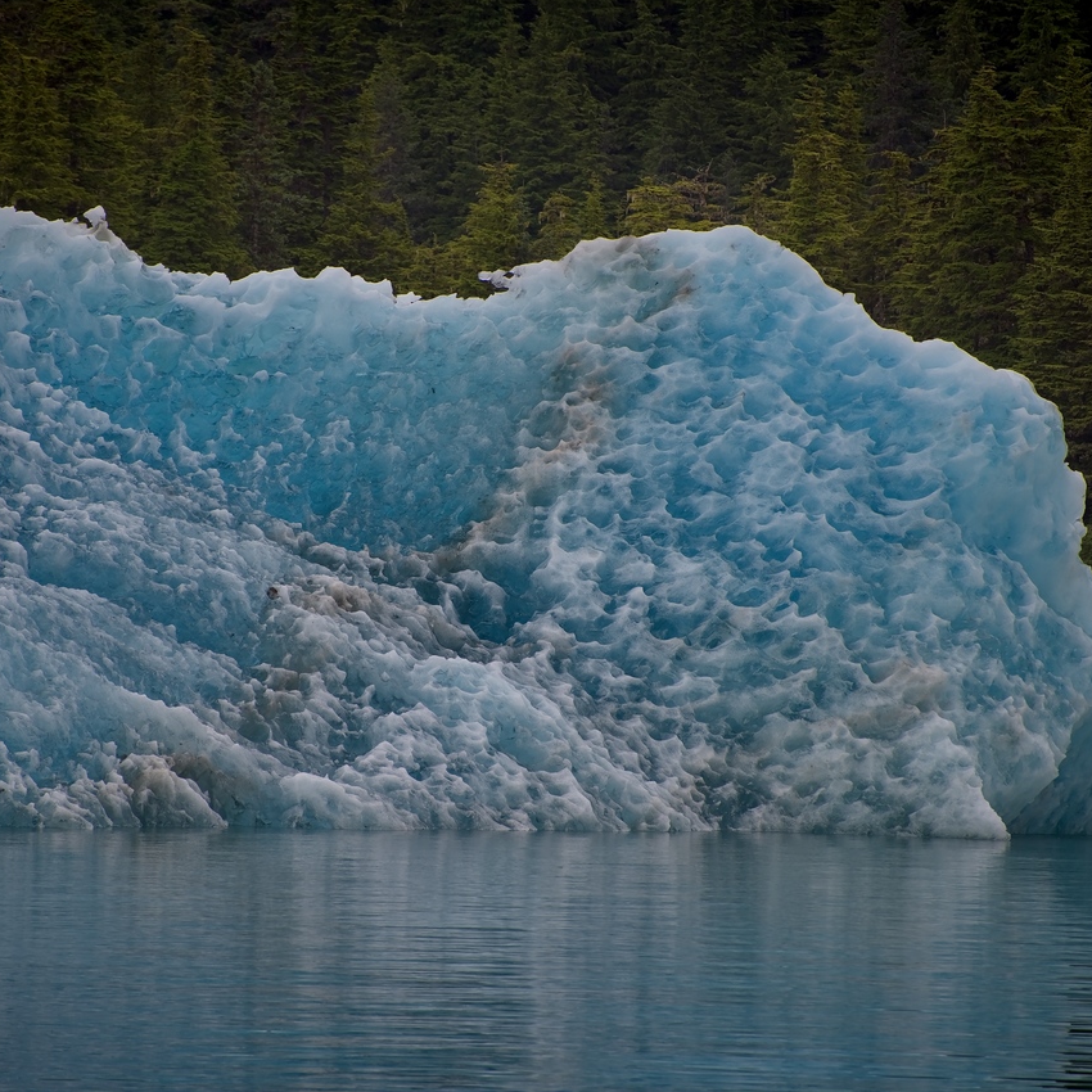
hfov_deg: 4.6
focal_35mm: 384
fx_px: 13705
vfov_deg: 4.6
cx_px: 500
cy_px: 545
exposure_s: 1/640
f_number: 5.6
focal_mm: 300
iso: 200
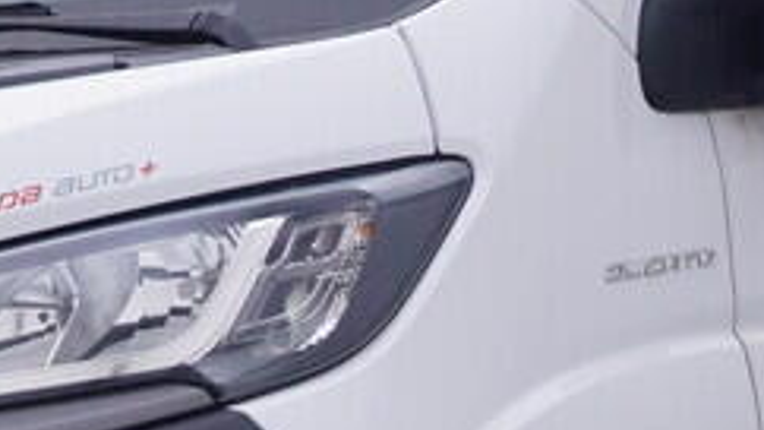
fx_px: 2838
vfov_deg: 8.6
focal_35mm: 140
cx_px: 695
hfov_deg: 15.2
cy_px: 474
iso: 200
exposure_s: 1/80
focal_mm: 15
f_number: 5
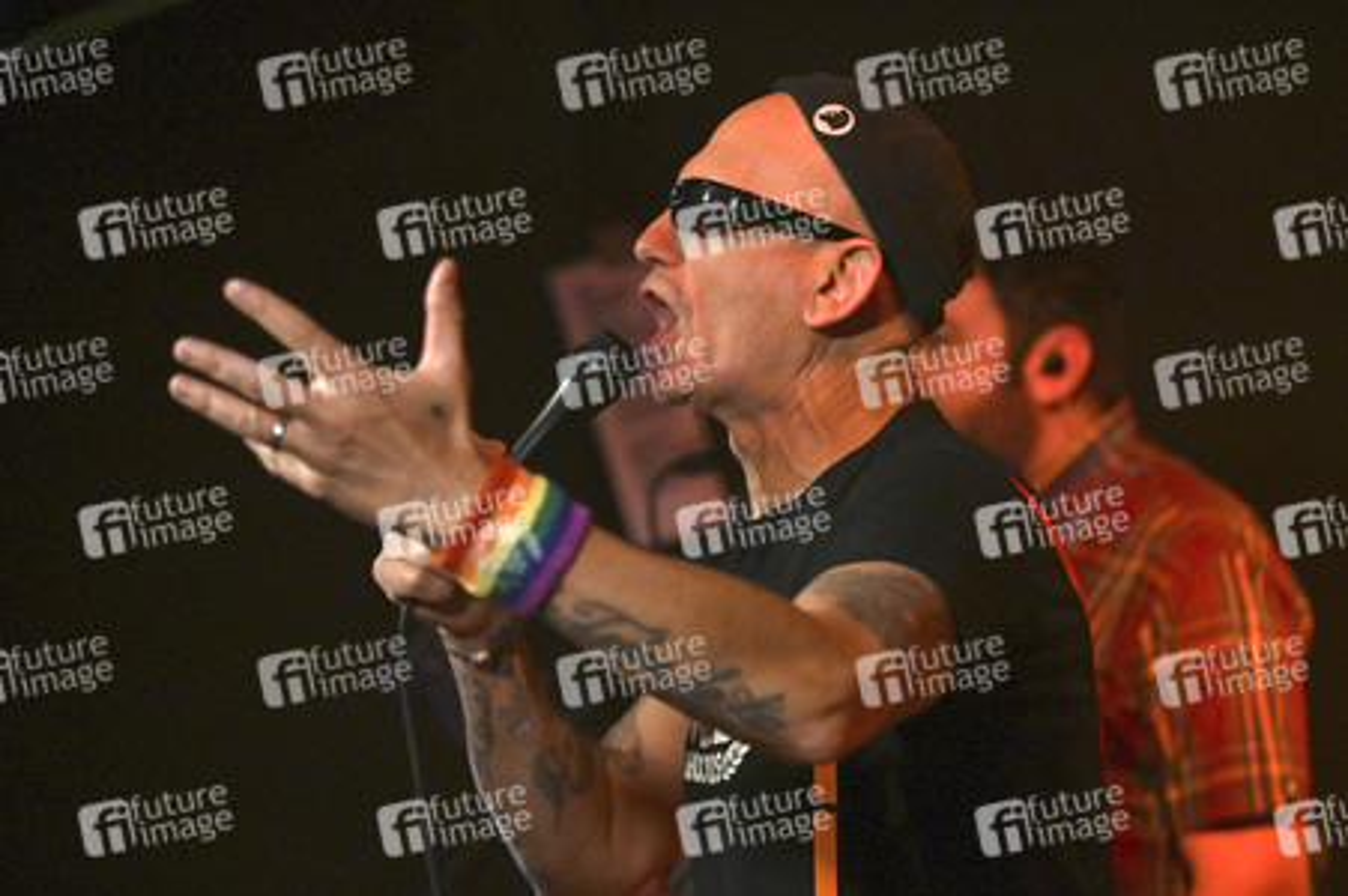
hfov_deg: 17.7
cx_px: 674
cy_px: 448
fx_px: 4340
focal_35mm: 116
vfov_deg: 11.8
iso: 6400
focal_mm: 116
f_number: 2.8
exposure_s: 1/320
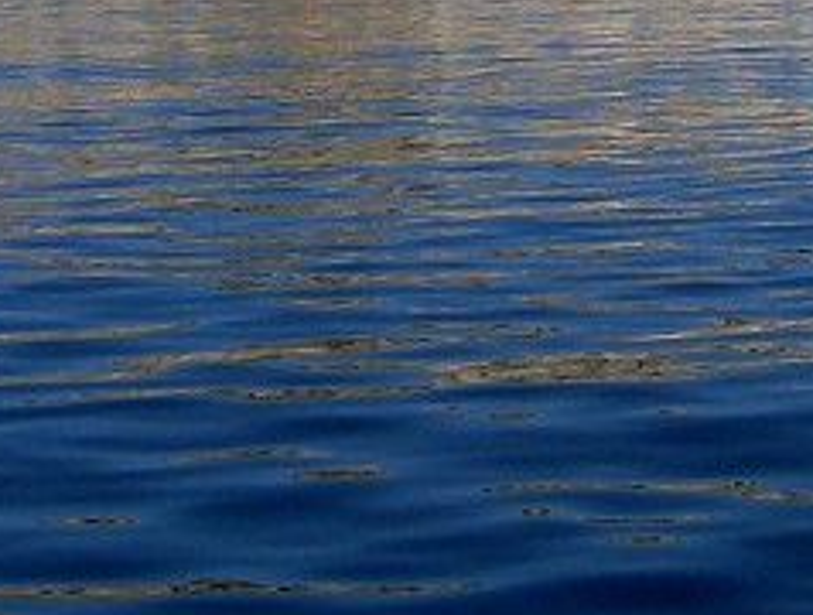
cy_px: -173
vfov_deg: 13.4
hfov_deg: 18.3
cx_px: 381
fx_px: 2521
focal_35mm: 107
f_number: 3.84
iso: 100
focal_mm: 5.26
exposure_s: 1/3012
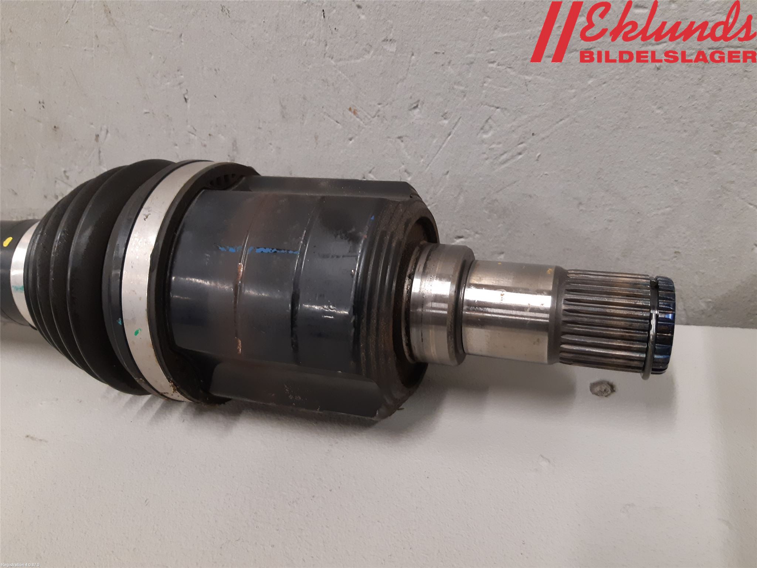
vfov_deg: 53.1
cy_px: 284
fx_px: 569
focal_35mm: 26
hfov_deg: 67.3
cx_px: 378
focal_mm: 3.93
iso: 200
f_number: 1.7
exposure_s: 1/50
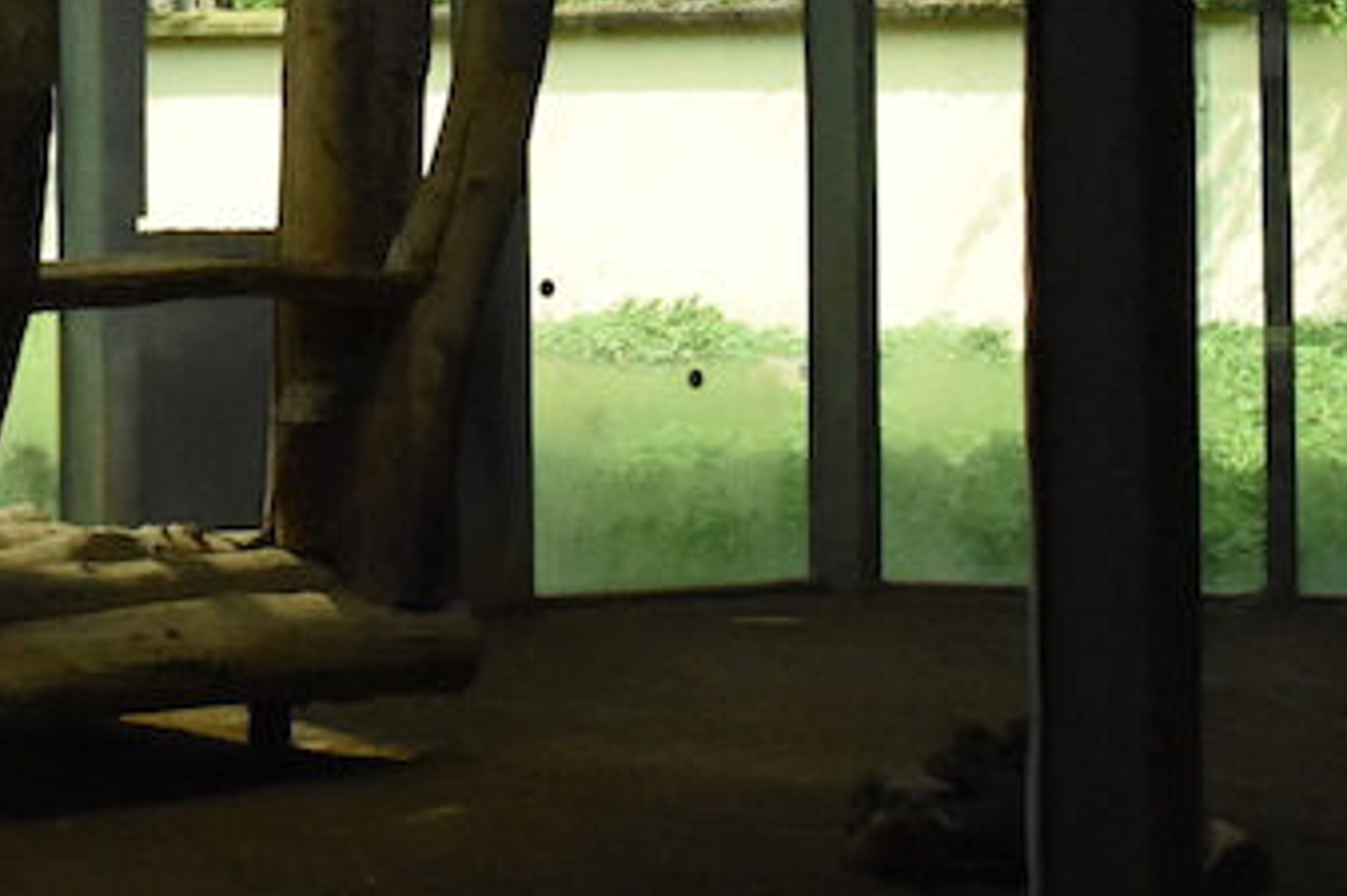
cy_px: -259
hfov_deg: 16.4
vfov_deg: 11.6
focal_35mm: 115
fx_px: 4301
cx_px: -606
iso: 4000
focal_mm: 16
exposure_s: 1/4000
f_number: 5.6
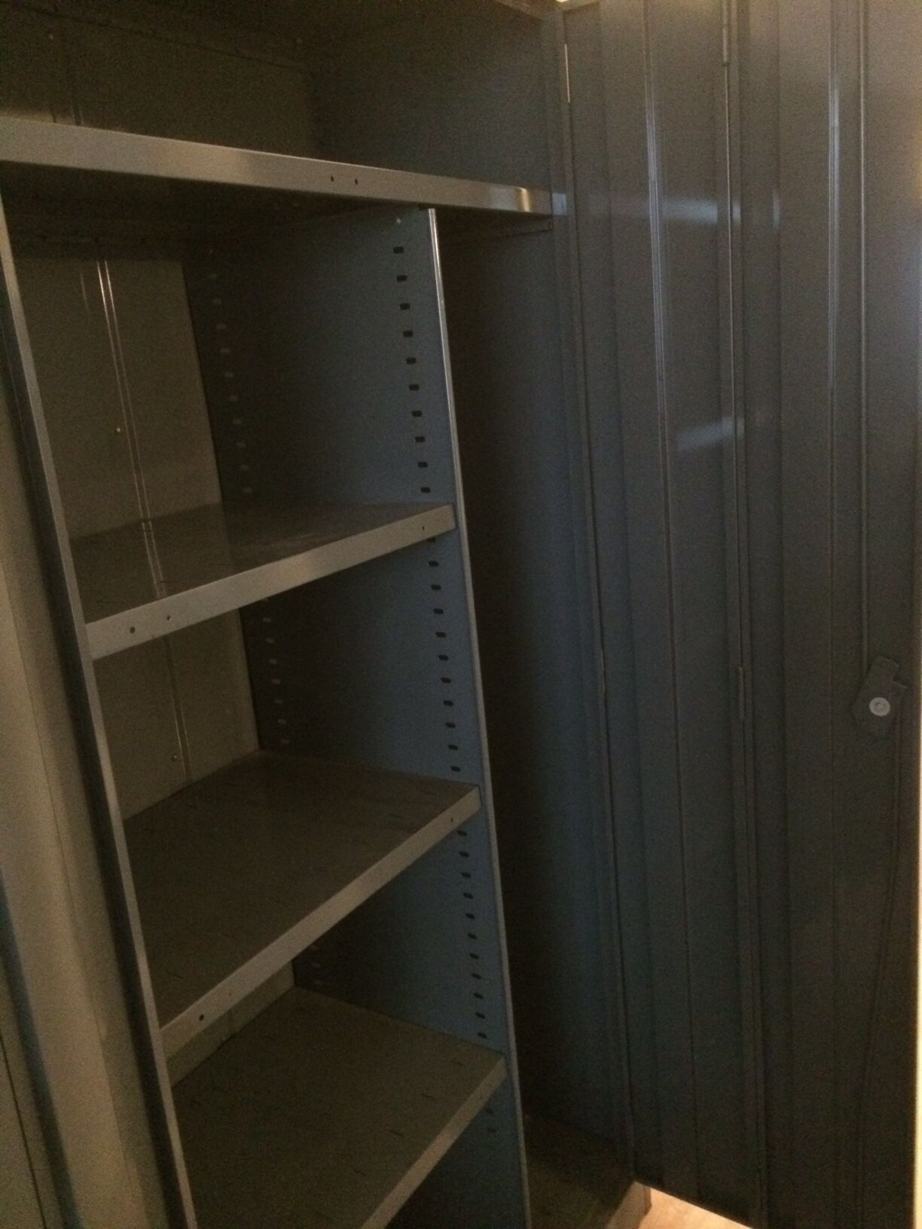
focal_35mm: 29
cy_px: 614
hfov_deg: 48.2
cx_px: 461
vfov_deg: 61.7
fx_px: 1030
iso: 800
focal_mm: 4.15
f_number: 2.2
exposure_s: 1/17
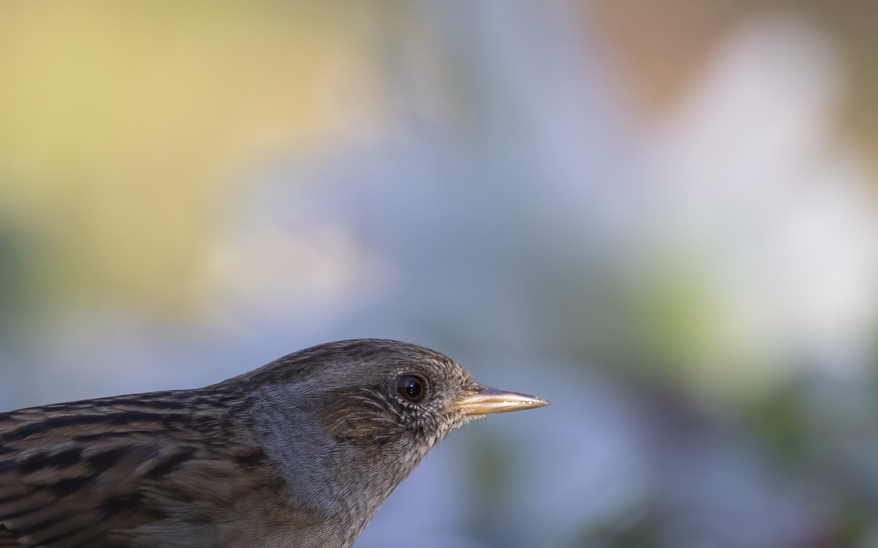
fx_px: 39236
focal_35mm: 1640
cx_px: 186
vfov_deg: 0.8
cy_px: 438
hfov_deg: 1.3
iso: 2000
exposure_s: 1/250
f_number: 5.6
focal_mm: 850
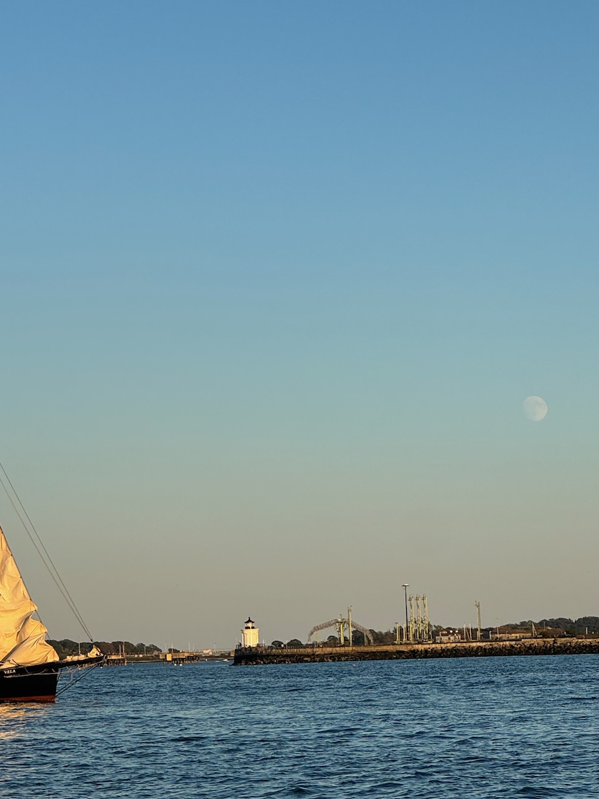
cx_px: 151
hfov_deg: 12.4
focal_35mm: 119
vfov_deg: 16.5
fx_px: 2745
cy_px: 457
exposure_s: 1/681
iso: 25
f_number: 2.8
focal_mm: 9
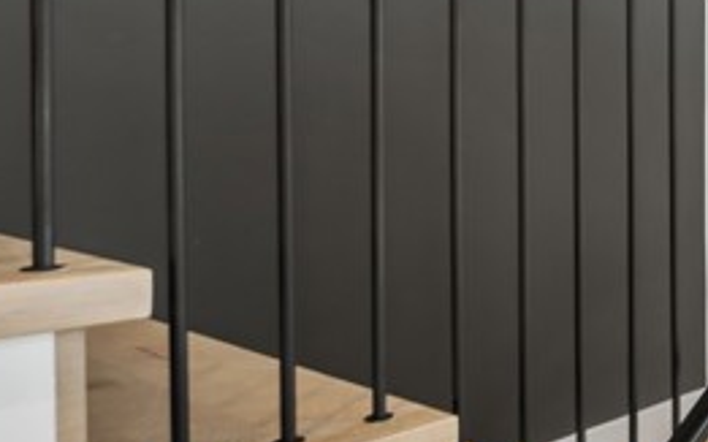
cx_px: 830
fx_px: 772
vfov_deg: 31.7
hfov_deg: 38.1
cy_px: 150
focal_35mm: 40
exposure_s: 1/10
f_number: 8
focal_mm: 16
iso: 320
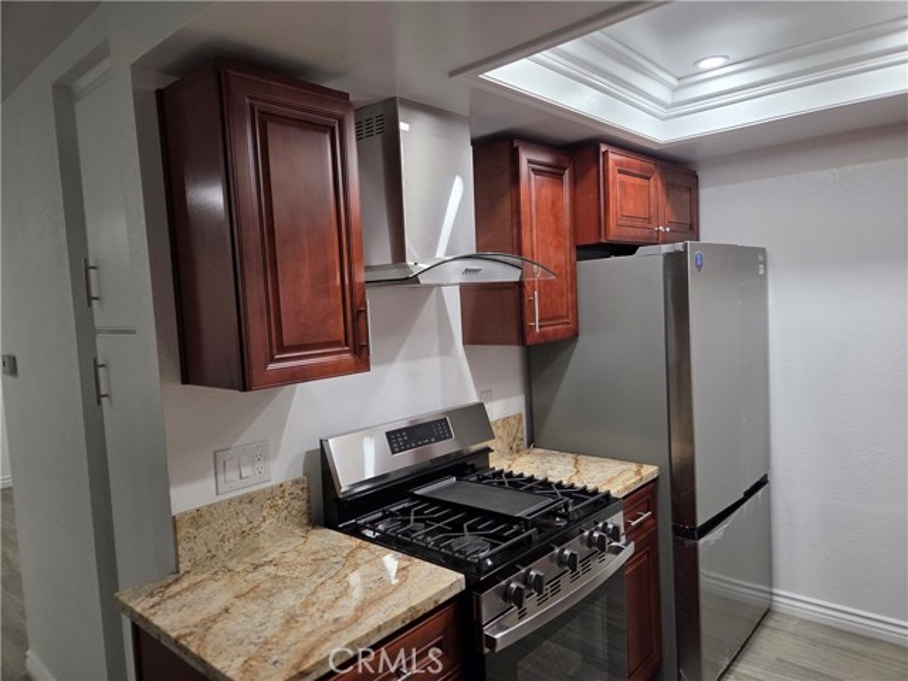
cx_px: 454
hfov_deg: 73.9
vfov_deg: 58.9
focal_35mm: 23
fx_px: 603
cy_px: 340
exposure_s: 1/120
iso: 250
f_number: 1.8
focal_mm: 5.4
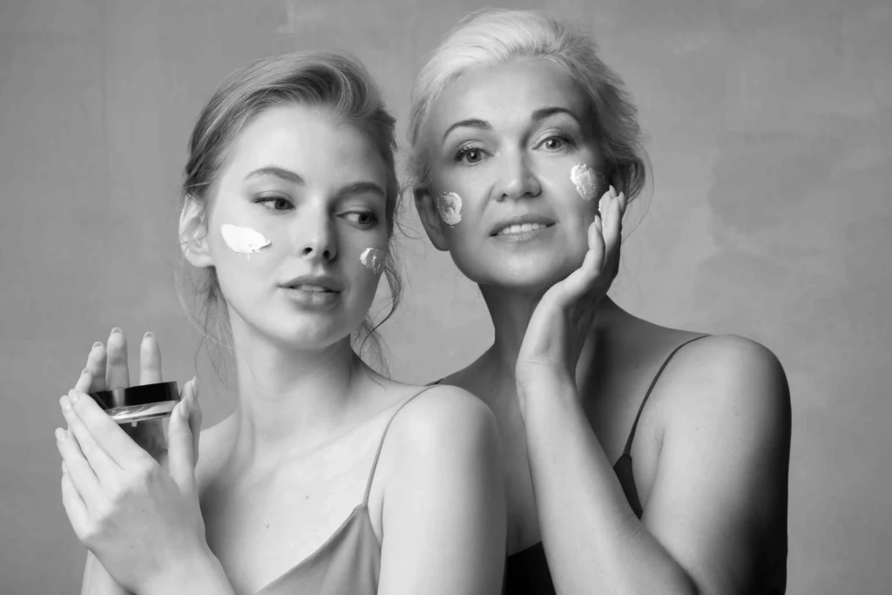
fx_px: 2081
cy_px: 298
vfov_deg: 16.3
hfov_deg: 24.2
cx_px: 446
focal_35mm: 84
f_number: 6.4
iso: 160
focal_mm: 56
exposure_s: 1/200
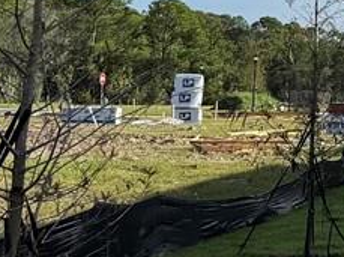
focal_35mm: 168
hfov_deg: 10.6
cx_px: 726
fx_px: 1667
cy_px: -92
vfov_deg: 8.7
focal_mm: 6.76
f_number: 1.78
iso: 80
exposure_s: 1/5714
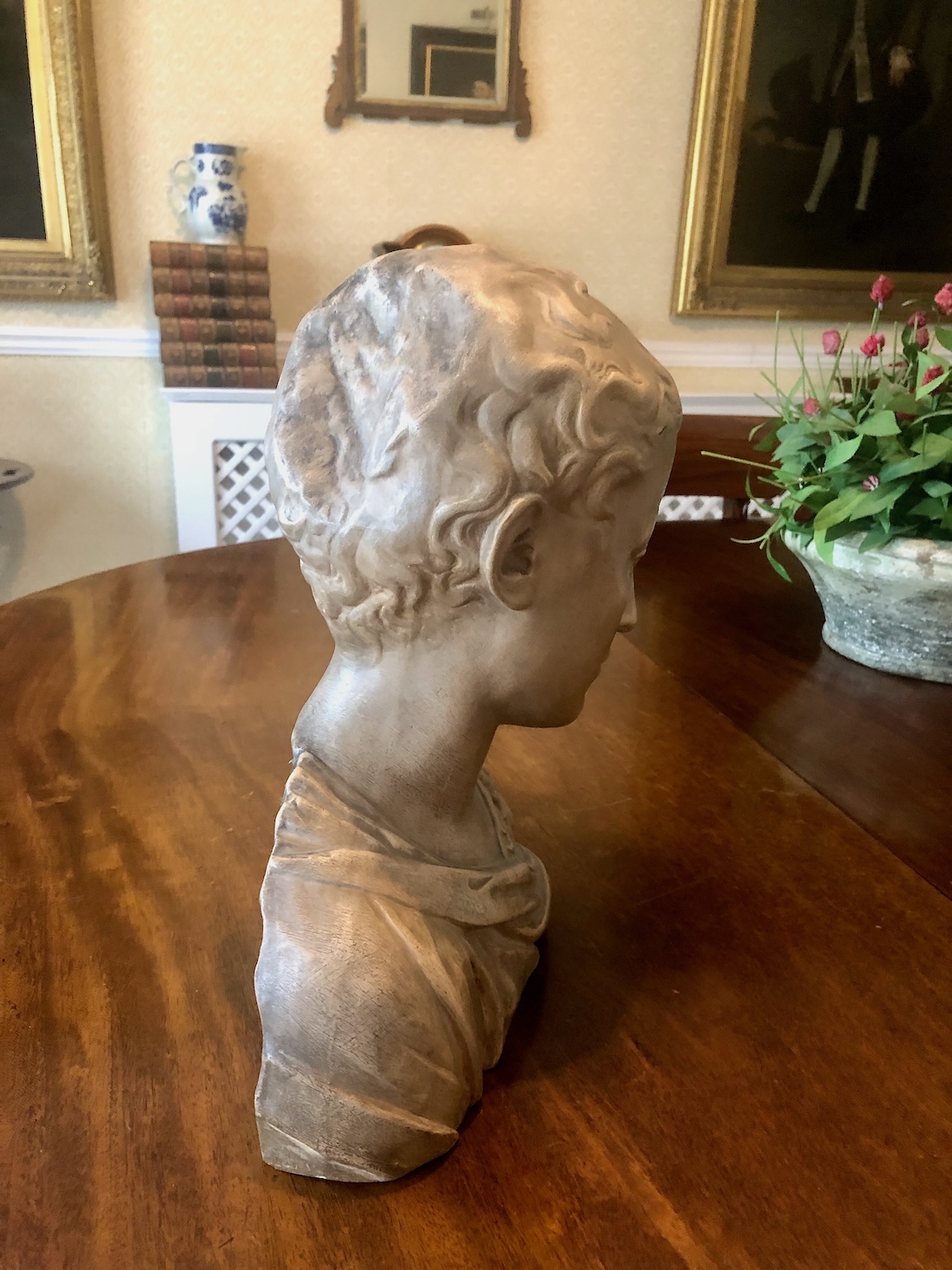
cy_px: 635
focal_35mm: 28
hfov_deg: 49.7
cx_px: 476
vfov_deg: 63.4
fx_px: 1027
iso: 100
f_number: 1.8
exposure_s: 1/9
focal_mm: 4
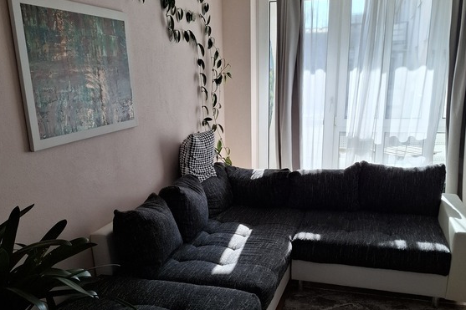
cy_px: 200
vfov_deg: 39.6
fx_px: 427
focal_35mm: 33
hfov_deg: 57.2
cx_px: 232
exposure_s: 1/334
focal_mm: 5.54
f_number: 1.8
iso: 50
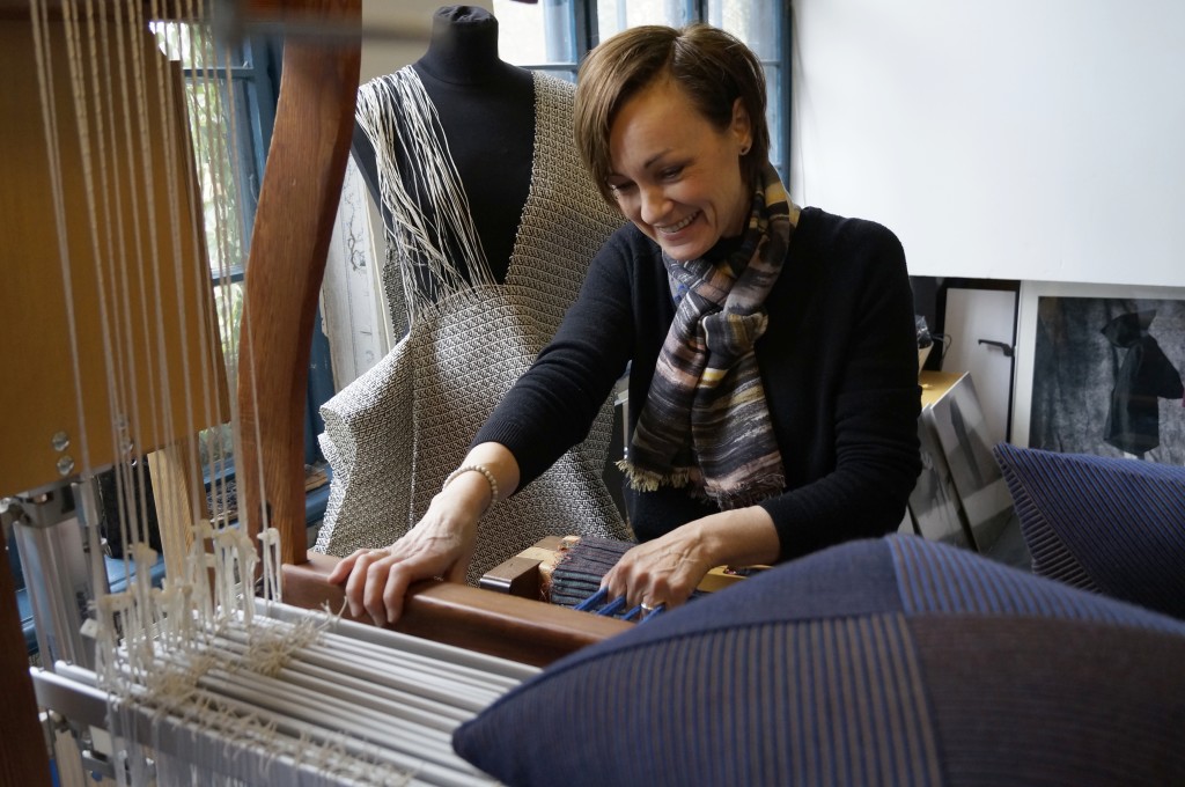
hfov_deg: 53.2
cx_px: 592
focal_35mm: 36
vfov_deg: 36.8
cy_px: 394
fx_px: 1183
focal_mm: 24
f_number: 4
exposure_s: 1/60
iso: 800
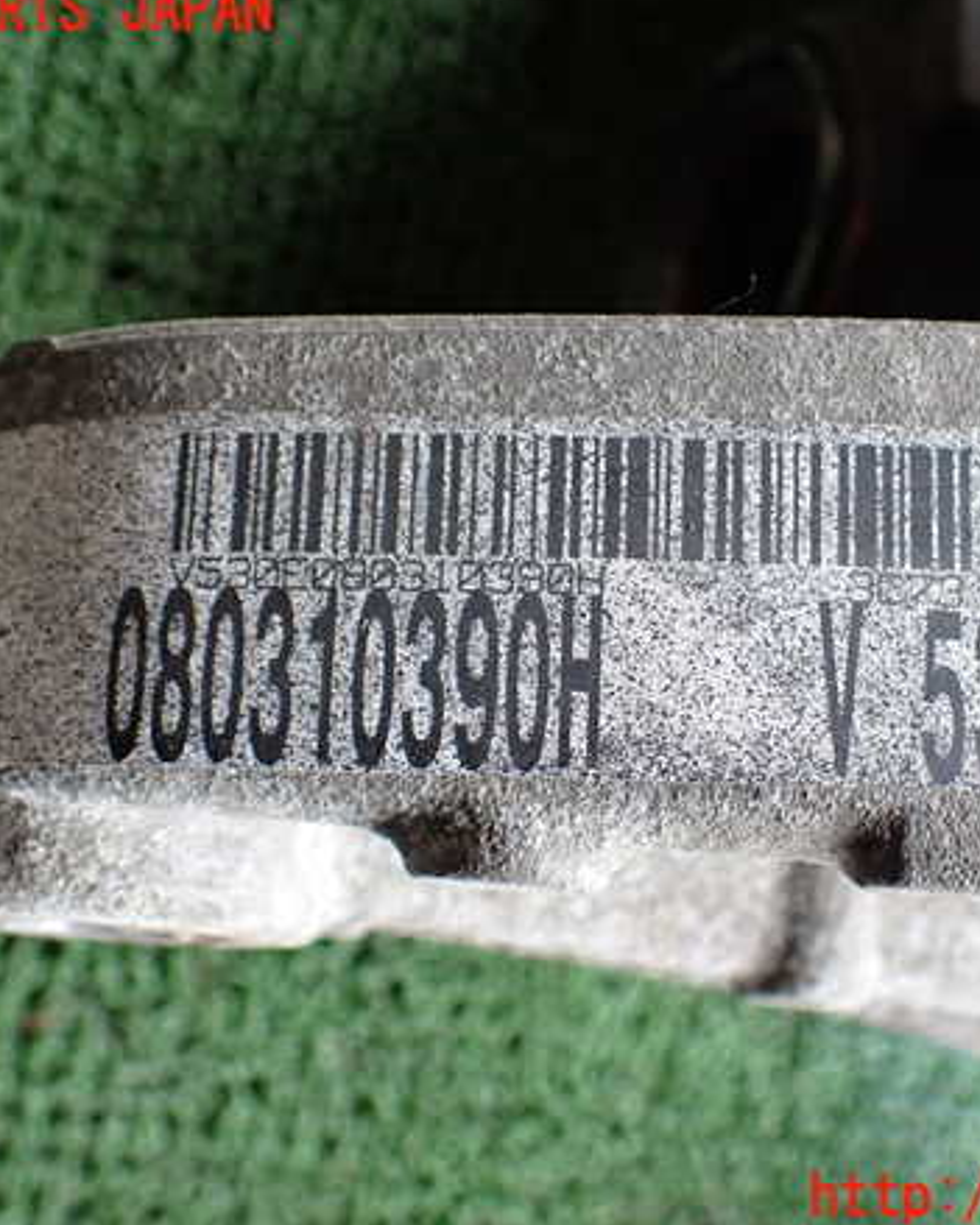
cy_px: 606
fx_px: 1451
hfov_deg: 37.1
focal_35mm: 40
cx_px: 603
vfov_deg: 45.8
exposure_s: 1/125
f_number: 2.3
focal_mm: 5.4
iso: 400
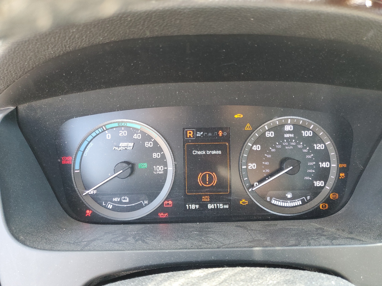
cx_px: 191
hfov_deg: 67.3
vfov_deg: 53.1
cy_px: 143
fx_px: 287
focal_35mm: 26
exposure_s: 1/60.2
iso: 171
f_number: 1.5
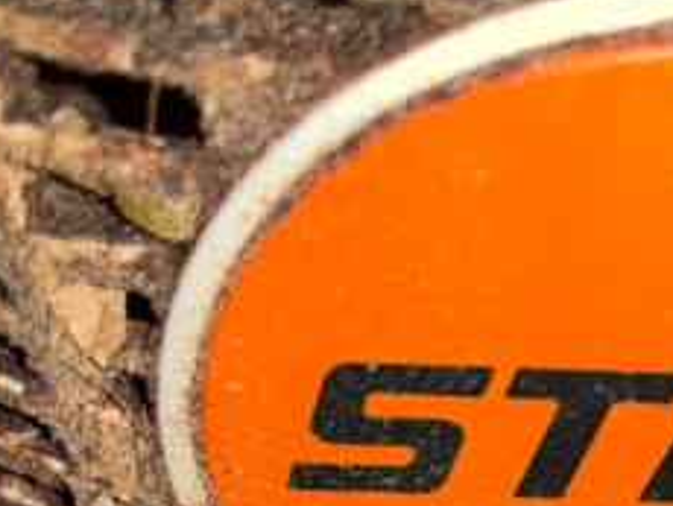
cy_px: 507
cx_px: 647
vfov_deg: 22.4
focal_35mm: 63
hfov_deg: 29.0
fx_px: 1226
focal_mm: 3
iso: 16
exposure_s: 1/238
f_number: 1.8
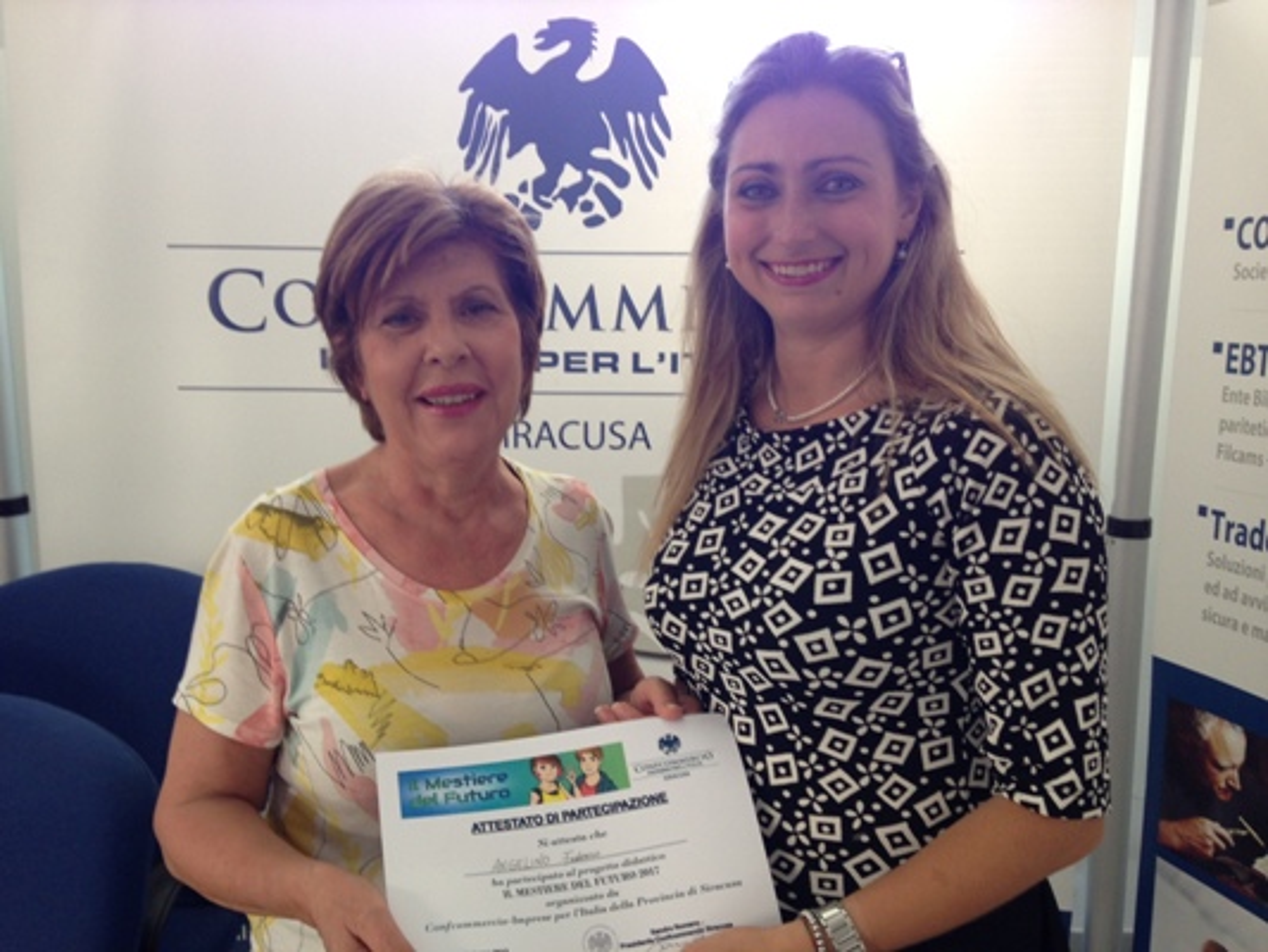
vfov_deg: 43.0
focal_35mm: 33
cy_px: 476
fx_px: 1209
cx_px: 634
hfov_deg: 55.3
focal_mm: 4.12
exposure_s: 1/20
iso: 64
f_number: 2.4
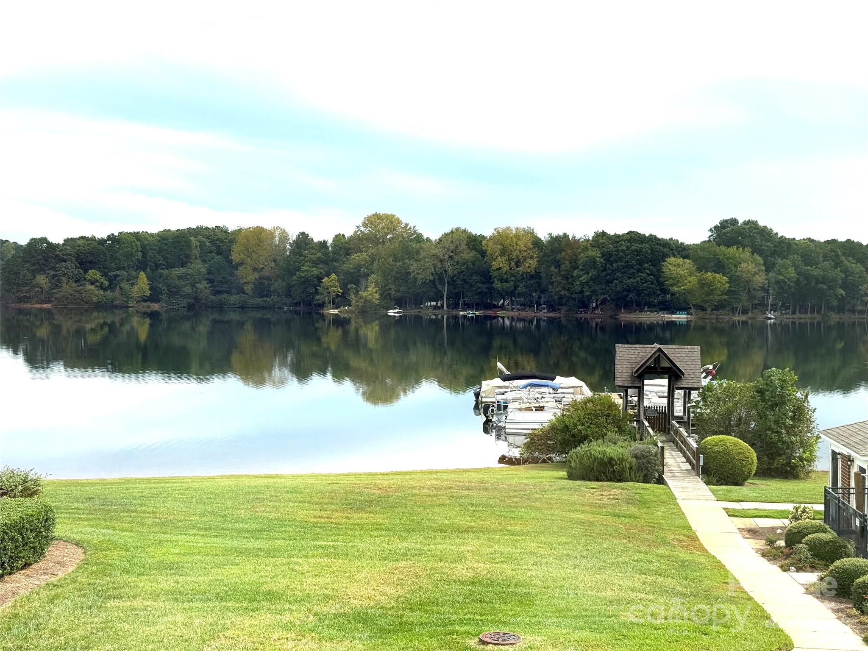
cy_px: 326
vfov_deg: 30.3
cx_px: 434
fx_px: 1204
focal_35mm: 48
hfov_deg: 39.7
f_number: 1.78
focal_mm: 6.76
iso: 64
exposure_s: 1/2976
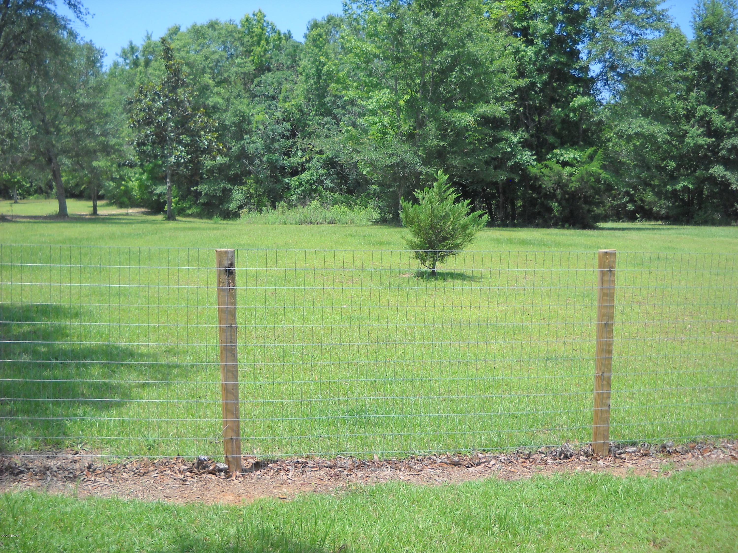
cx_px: 369
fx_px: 874
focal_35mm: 41
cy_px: 276
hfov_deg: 45.8
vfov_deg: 35.1
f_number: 5.5
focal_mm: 6.72
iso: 64
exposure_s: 1/168
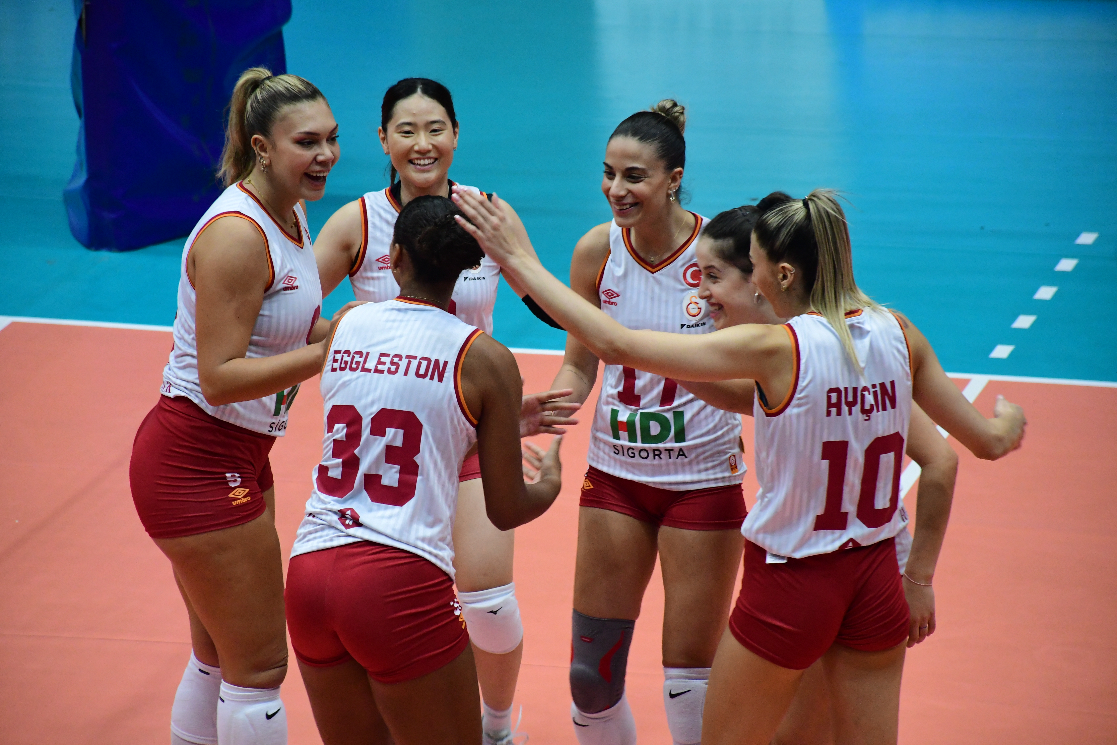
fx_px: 6515
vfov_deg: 6.5
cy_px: 372
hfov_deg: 9.8
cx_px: 558
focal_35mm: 210
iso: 3200
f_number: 5.6
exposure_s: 1/250
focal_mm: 140
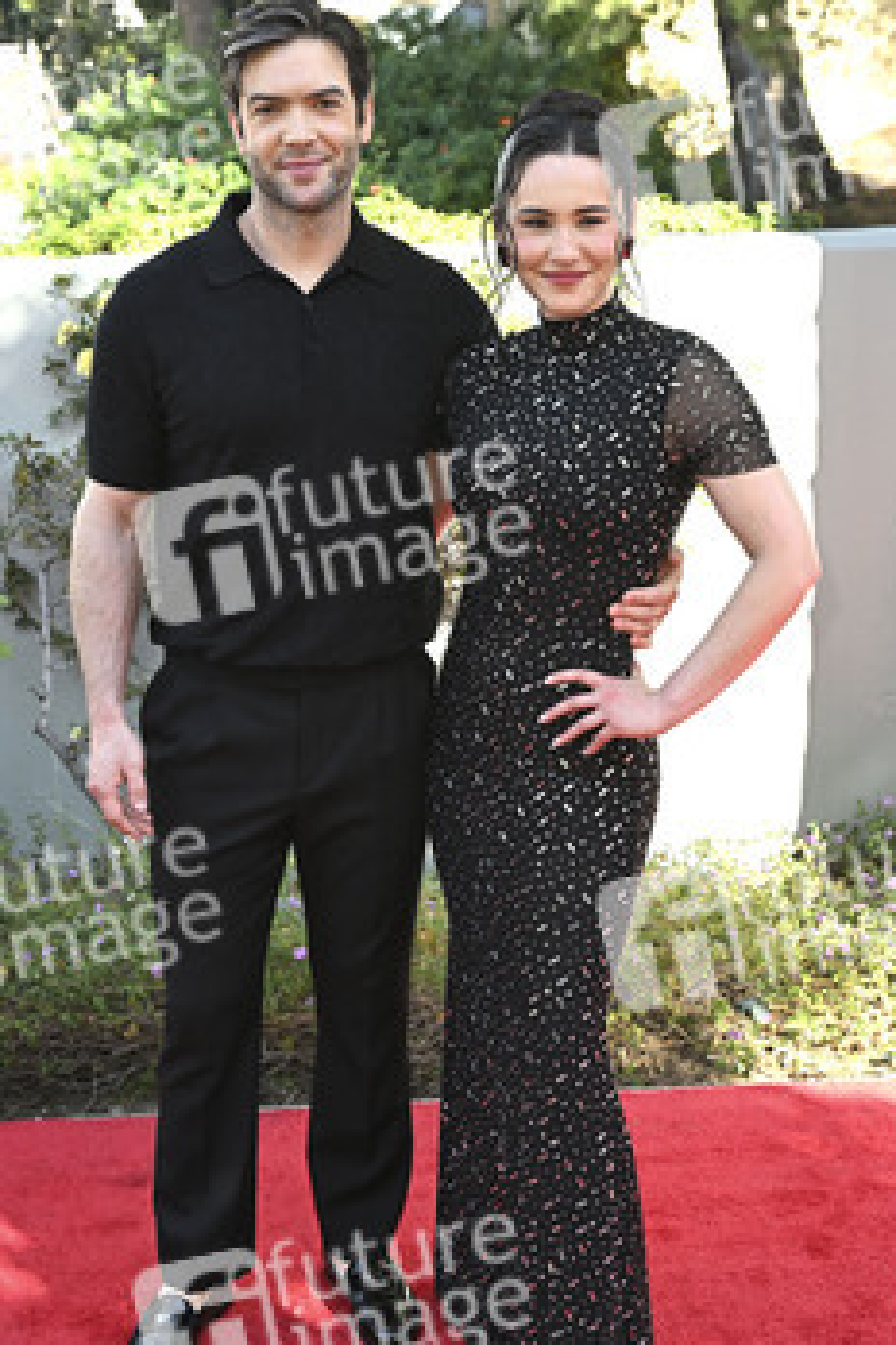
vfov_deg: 36.9
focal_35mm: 54
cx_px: 444
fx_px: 2016
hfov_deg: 25.1
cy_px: 727
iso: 640
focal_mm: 47
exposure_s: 1/320
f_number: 5.6
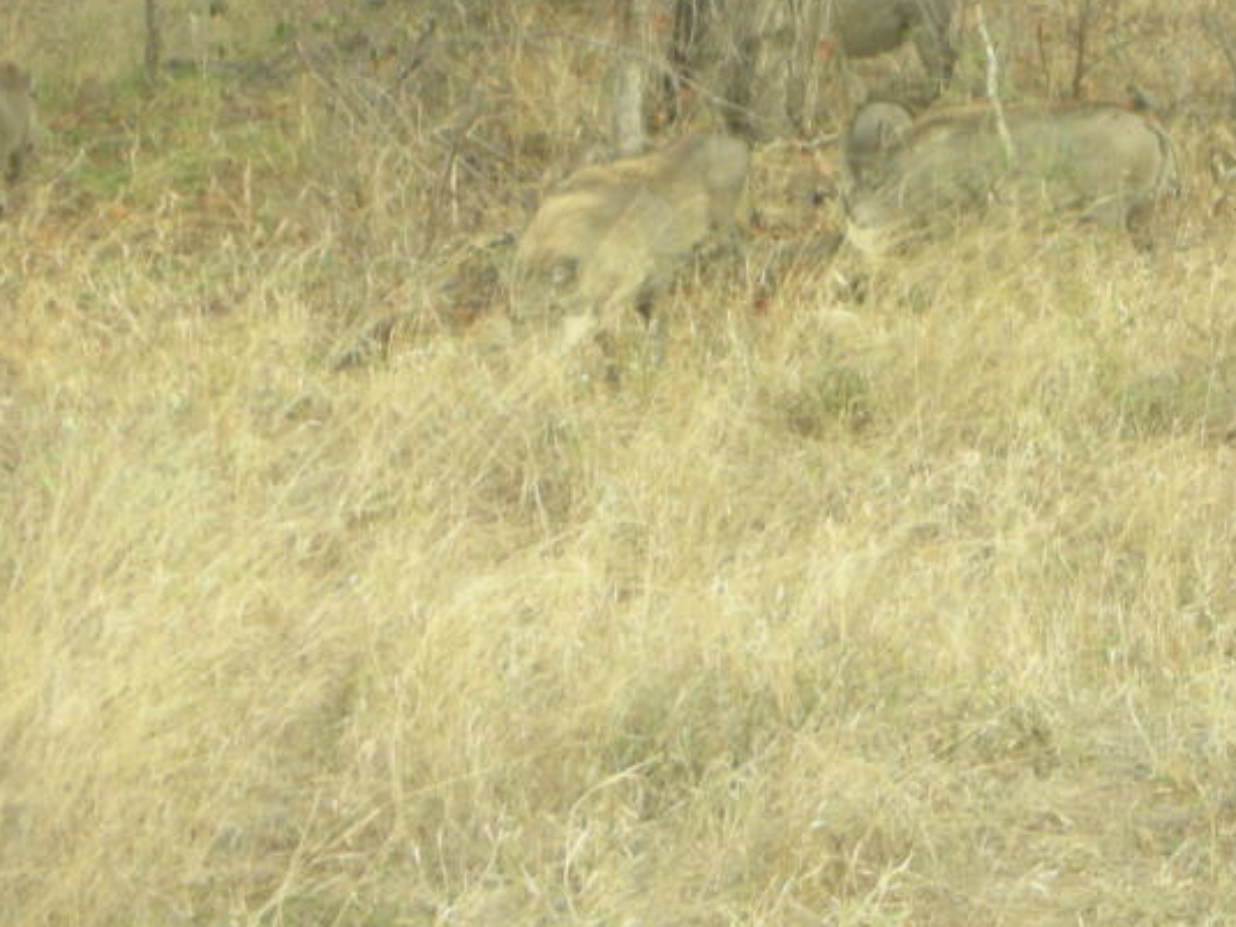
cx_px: 986
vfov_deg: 7.4
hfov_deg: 9.8
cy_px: 171
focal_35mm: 201
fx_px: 7175
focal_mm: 17.4
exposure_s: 1/60.3
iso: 66
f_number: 5.4
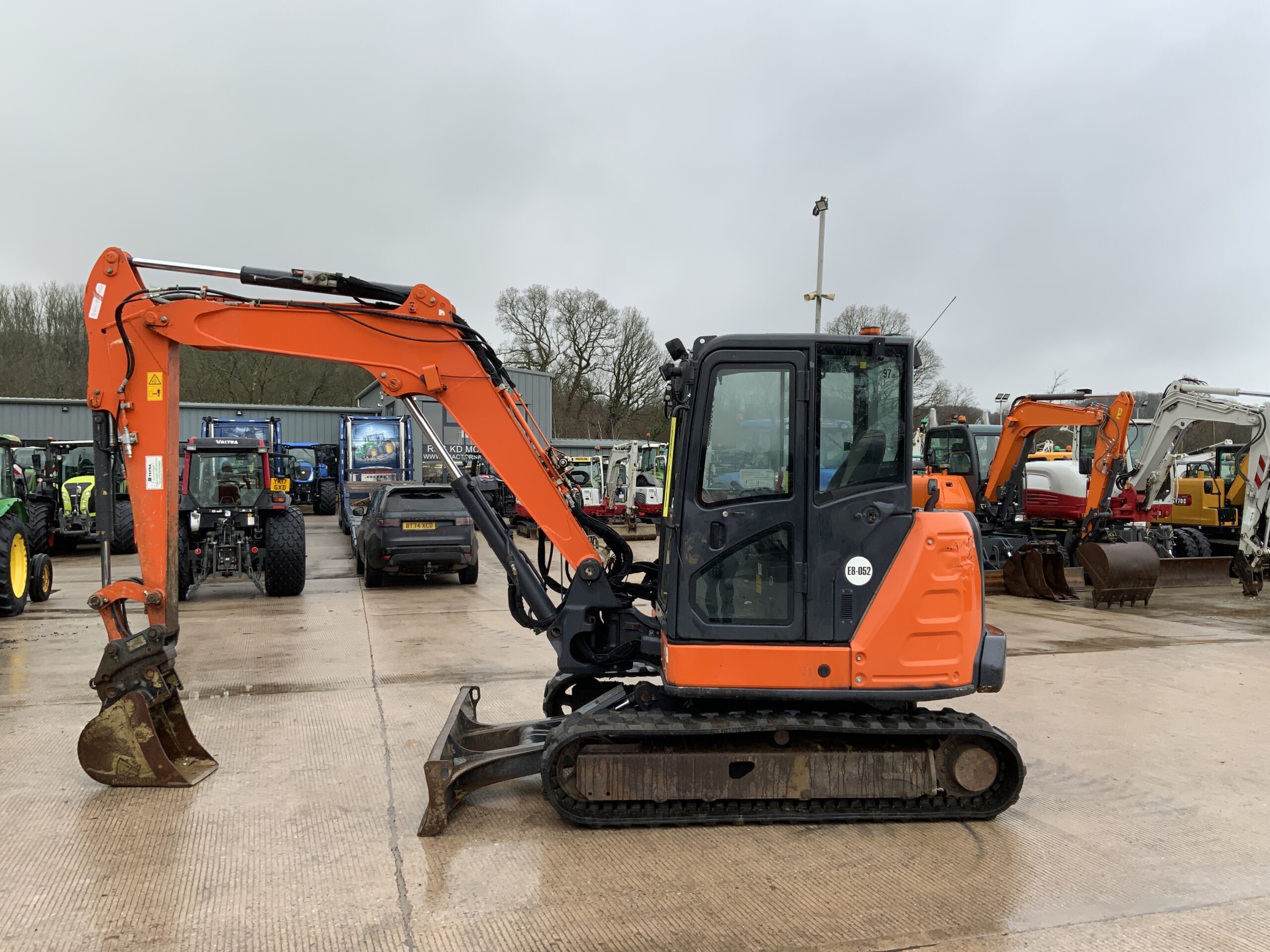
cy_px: 476
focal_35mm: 29
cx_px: 635
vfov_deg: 48.2
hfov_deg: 61.7
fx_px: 1064
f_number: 1.8
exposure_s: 1/131
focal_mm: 3
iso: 16
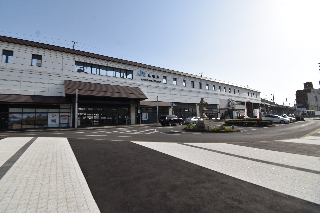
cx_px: 160
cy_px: 106
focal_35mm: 15
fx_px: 133
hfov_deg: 100.4
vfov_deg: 77.4
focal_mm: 10
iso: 100
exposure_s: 1/250
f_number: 8
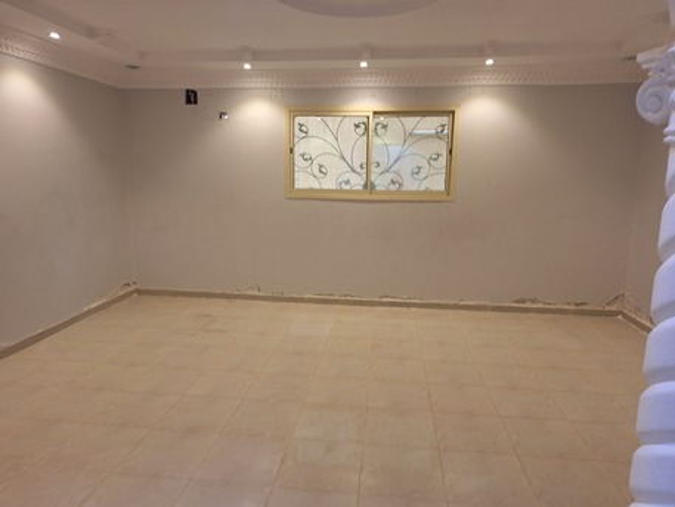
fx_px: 449
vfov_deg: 58.9
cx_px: 338
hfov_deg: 73.9
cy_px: 254
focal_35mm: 23
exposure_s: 1/40
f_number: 1.8
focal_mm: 5.54
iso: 160
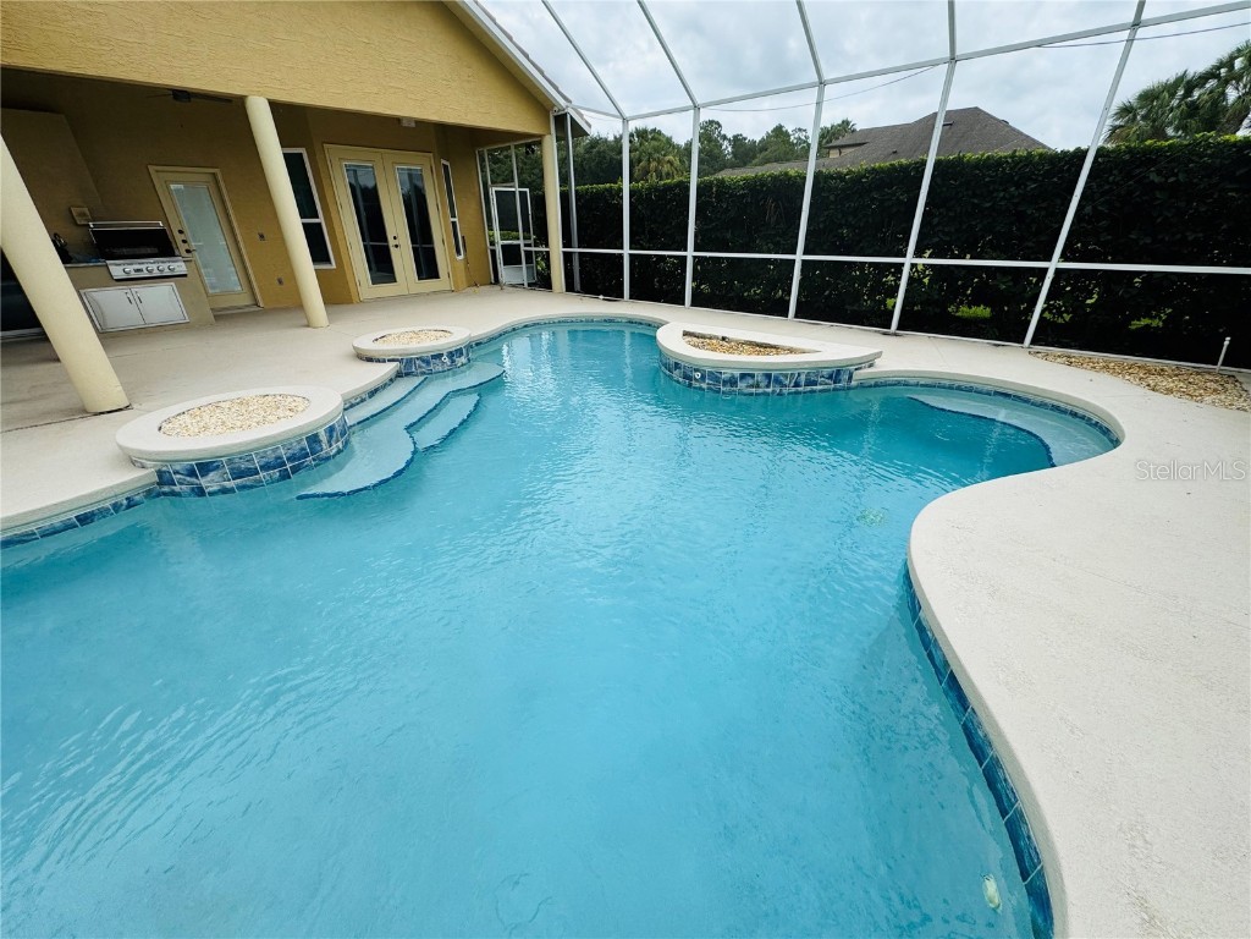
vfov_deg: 85.7
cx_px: 626
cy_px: 470
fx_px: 506
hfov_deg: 102.1
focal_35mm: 14
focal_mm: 2.22
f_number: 2.2
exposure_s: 1/889
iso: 50
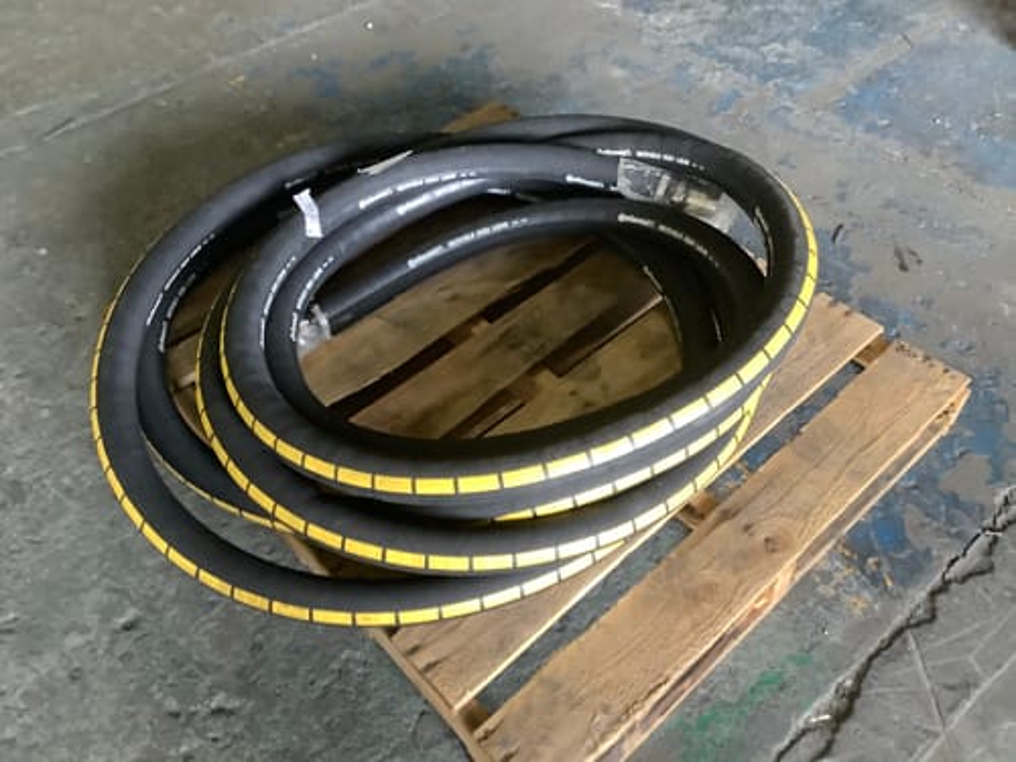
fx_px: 910
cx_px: 508
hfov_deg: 58.4
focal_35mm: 31
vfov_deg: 45.4
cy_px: 381
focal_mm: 3.3
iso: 400
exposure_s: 1/33
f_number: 2.4
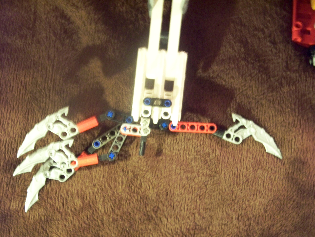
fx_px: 719
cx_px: 158
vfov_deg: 18.7
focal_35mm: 79
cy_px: 118
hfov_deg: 24.7
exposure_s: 1/2
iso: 400
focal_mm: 16.86
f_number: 3.4
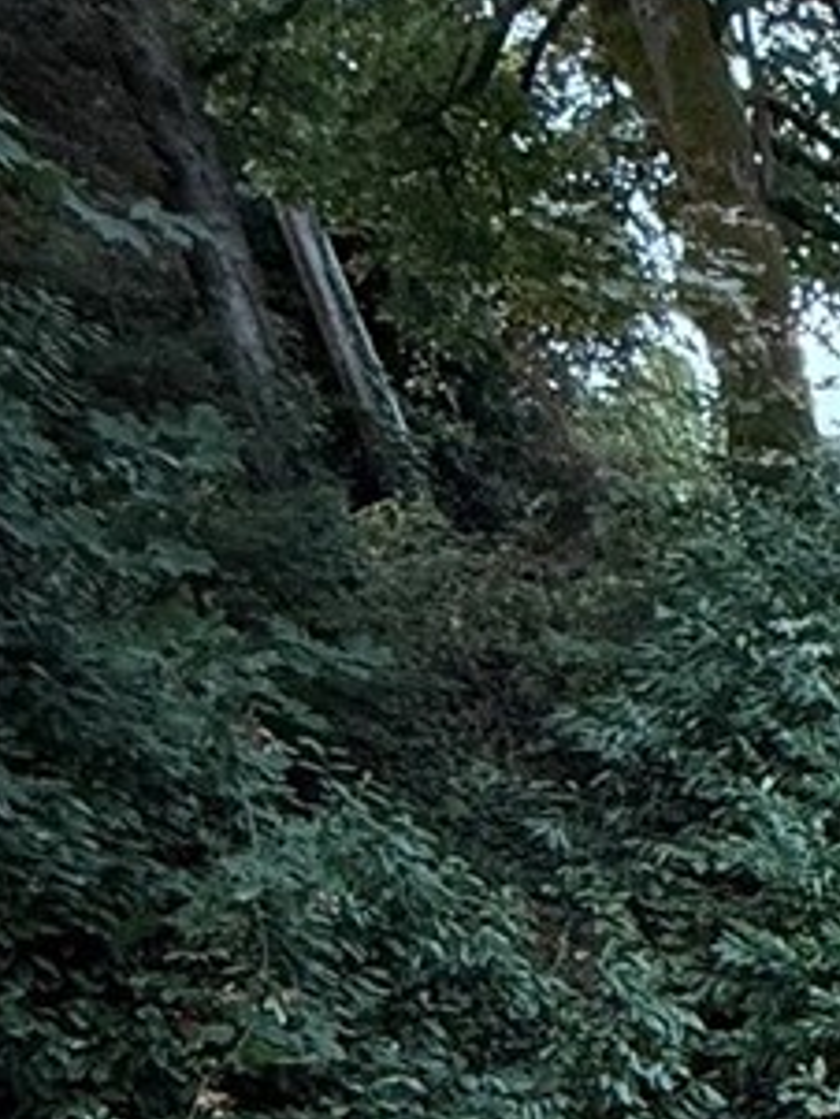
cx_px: 1844
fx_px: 2166
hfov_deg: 15.5
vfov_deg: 22.7
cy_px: 1751
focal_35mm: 67
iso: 320
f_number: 2.2
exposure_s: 1/83
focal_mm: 2.22
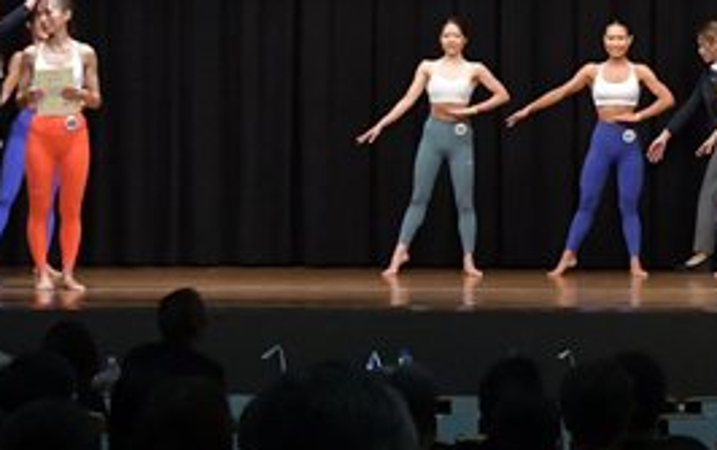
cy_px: 127
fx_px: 3130
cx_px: 810
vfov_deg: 8.2
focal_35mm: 160
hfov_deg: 12.8
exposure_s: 1/400
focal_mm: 36
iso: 5000
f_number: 5.6
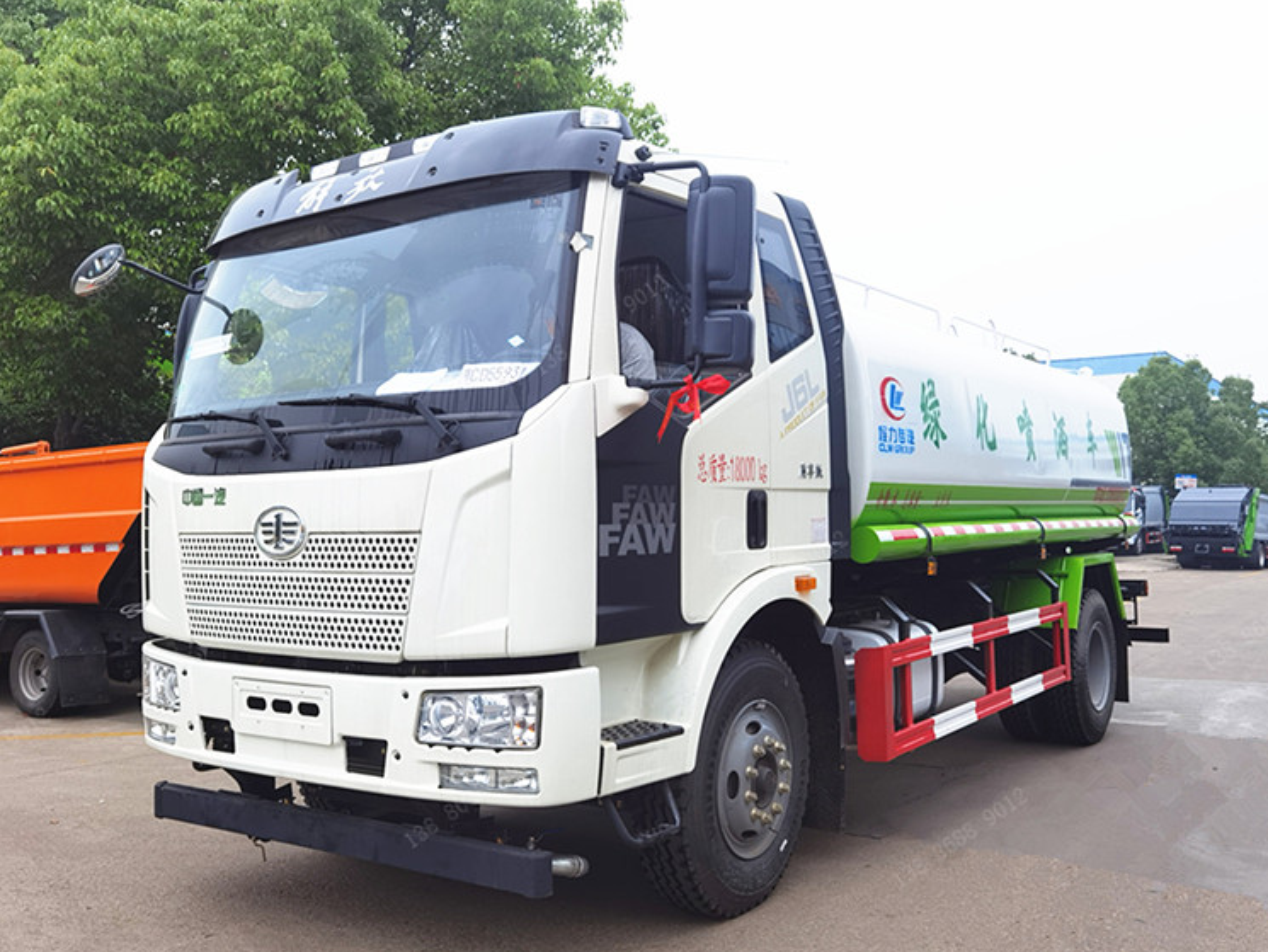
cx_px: 626
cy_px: 480
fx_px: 1062
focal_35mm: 29
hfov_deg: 61.6
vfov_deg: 48.2
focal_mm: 6.71
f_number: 1.9
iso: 50
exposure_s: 1/424
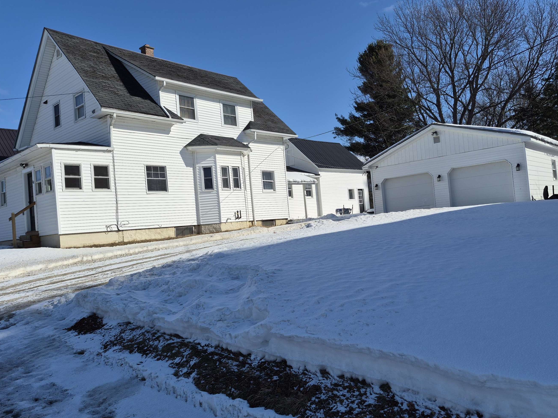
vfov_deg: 51.3
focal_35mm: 27
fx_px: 435
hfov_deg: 65.2
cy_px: 200
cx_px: 304
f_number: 1.8
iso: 64
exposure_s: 1/7696
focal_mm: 5.4
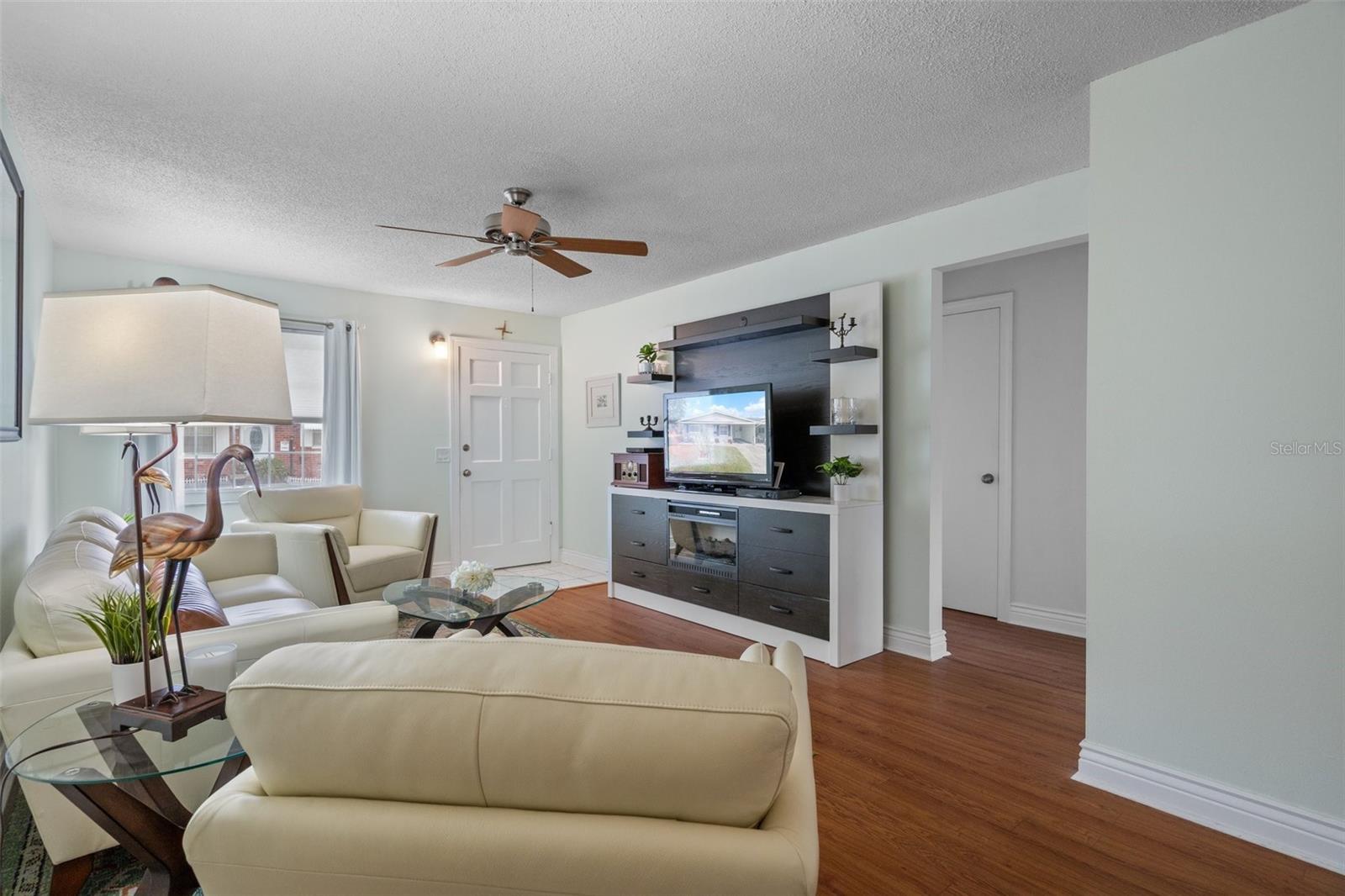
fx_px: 635
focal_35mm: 17
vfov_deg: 70.4
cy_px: 448
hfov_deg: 93.3
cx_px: 672
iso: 320
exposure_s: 2.5
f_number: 9
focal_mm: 17
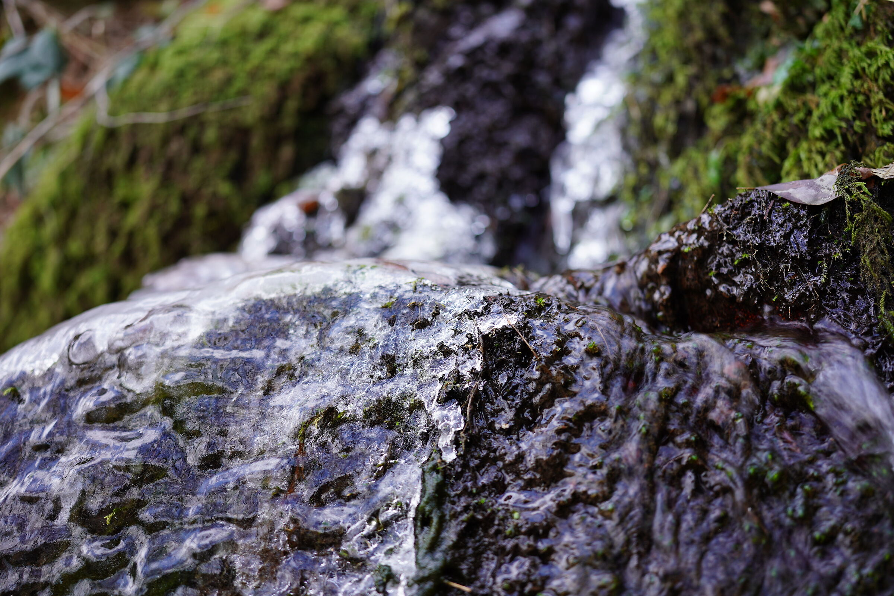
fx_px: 869
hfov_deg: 54.4
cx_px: 447
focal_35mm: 35
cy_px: 298
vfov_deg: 37.9
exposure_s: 1/50
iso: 100
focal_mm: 35
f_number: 2.8
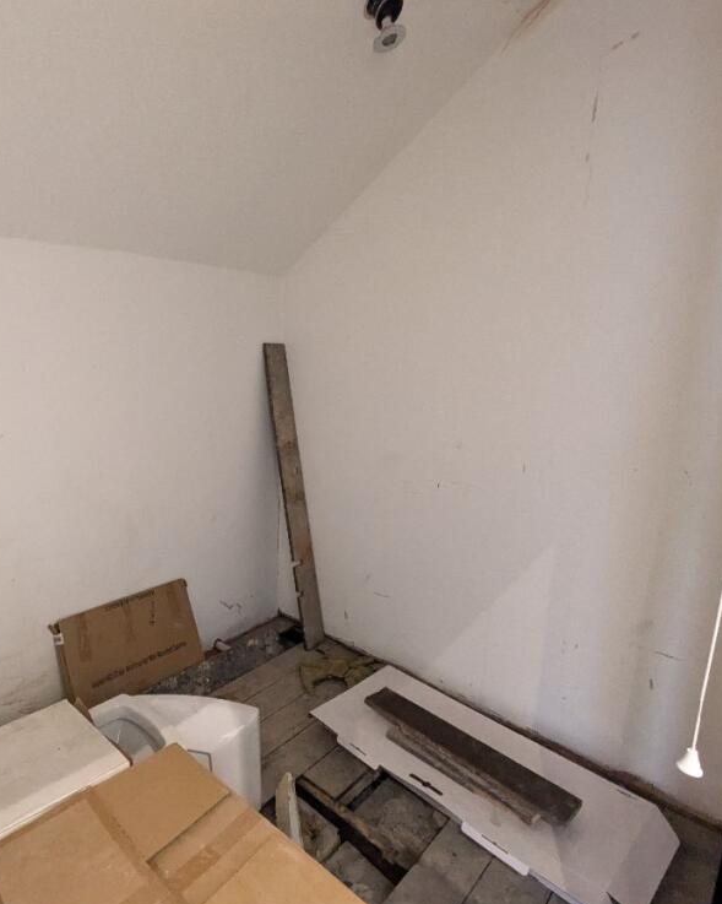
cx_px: 217
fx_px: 508
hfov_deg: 68.0
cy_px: 470
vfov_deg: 83.3
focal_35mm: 19
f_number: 2.2
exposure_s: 1/25
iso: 1139
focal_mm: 1.83
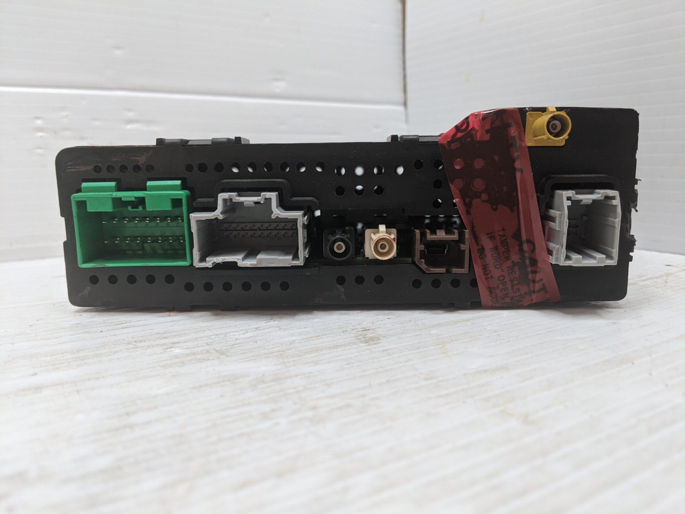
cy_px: 257
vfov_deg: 51.4
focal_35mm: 27
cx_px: 342
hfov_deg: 65.3
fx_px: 534
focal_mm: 4.44
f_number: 1.8
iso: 180
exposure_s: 1/125
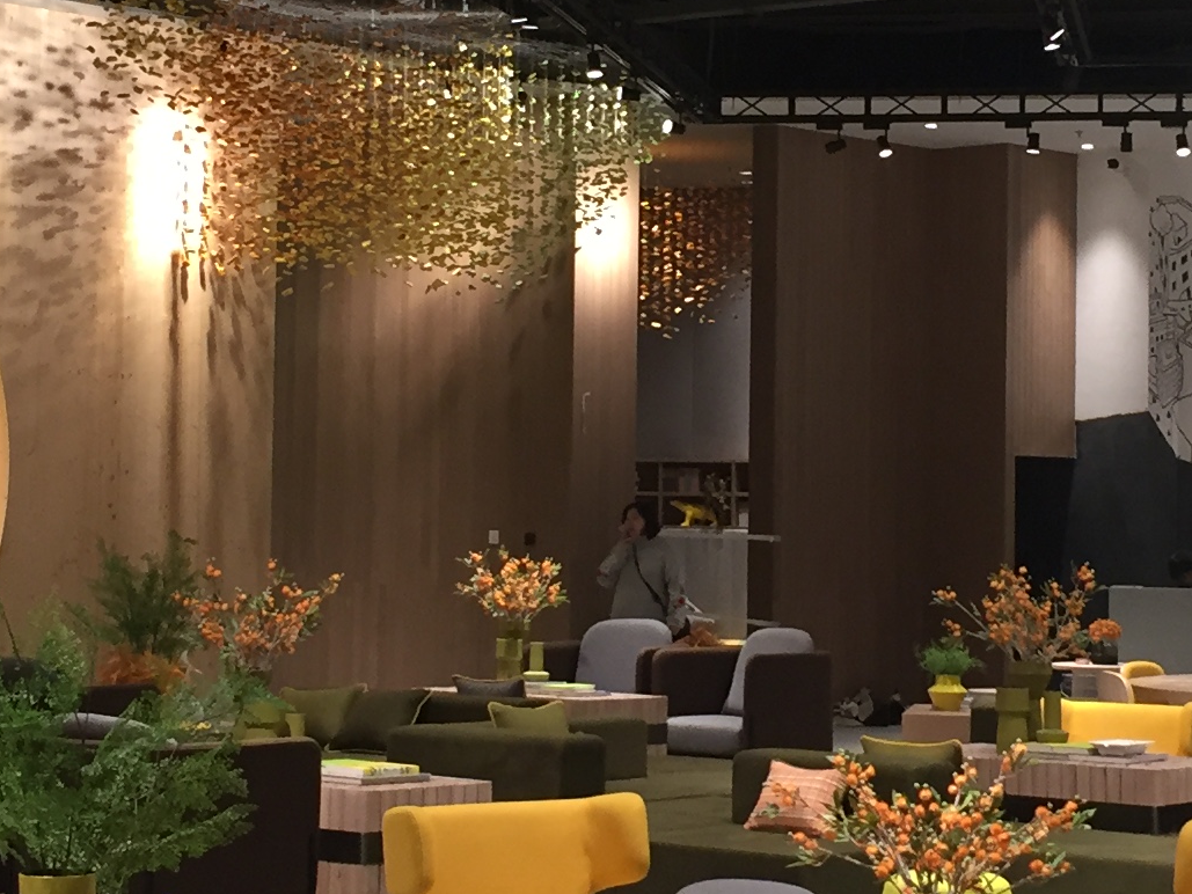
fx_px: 3168
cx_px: 661
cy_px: 372
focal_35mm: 92
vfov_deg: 16.1
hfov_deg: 21.3
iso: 100
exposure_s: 1/33
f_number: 2.2
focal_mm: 4.15
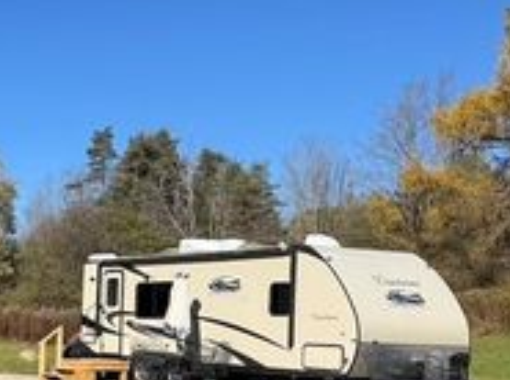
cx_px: -154
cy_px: 326
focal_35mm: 65
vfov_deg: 22.1
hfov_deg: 25.6
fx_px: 956
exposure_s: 1/4310
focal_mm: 6.76
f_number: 1.78
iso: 80
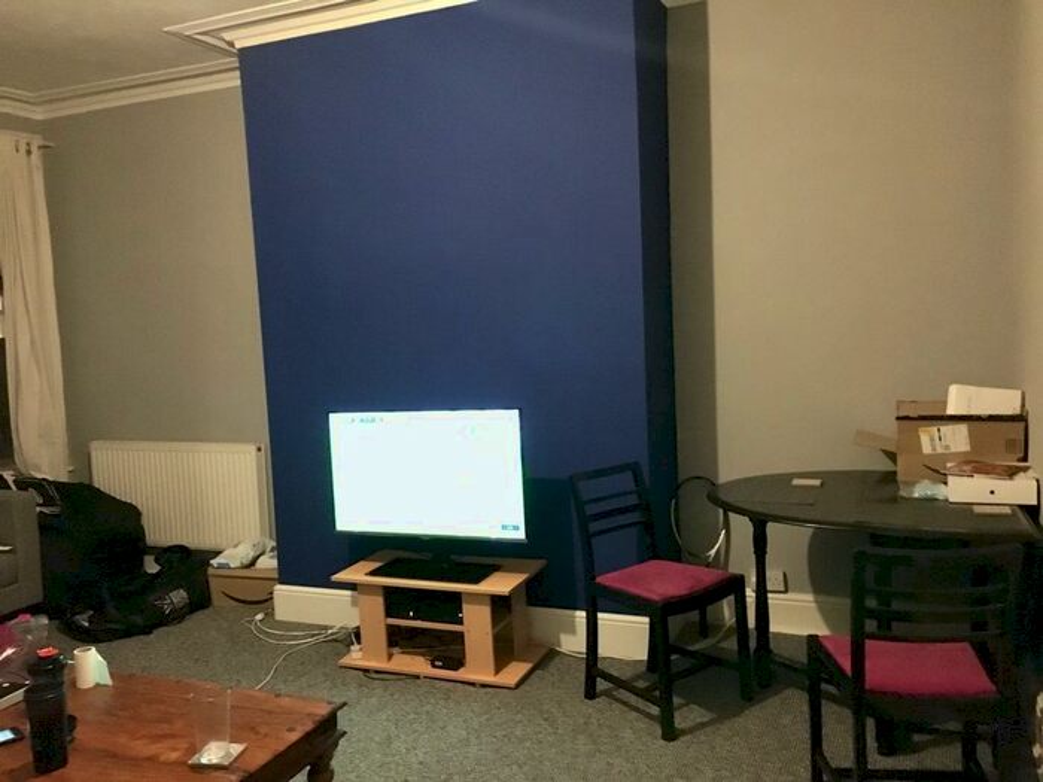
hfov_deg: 61.7
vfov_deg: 48.2
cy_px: 391
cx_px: 522
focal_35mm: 29
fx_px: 874
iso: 1600
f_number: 2.2
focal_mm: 4.15
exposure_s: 1/17
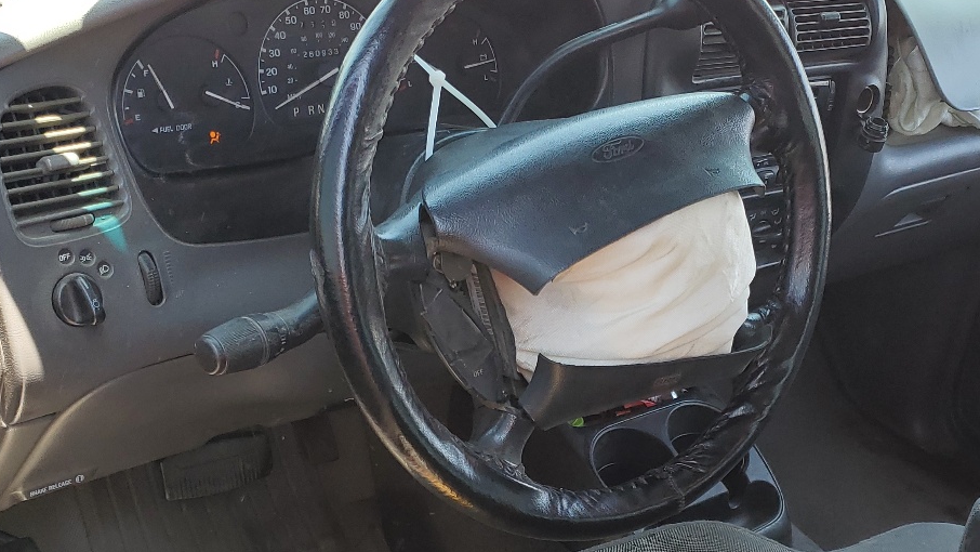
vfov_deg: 23.3
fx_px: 1300
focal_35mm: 50
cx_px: 583
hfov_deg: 41.2
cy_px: 496
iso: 50
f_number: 1.5
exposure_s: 1/213
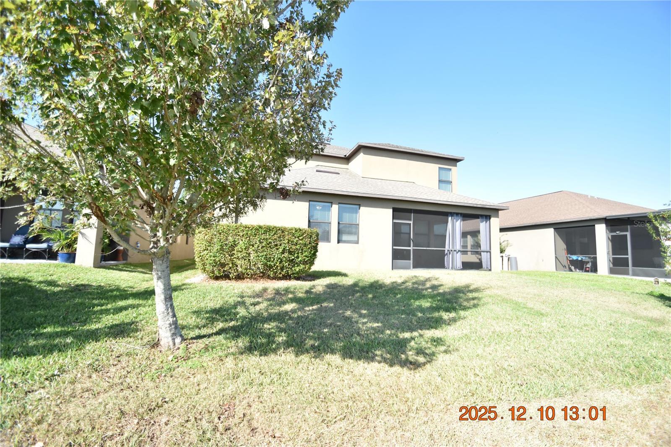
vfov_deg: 77.3
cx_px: 336
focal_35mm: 15
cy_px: 224
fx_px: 280
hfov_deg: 100.4
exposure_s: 1/3000
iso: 800
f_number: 3.5
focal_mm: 10
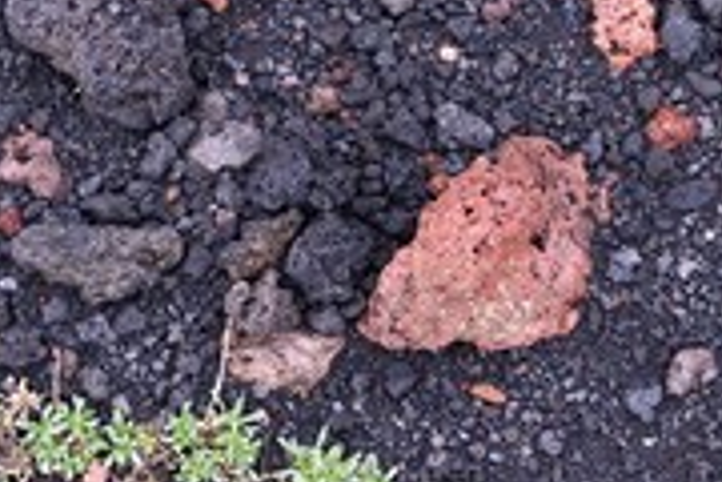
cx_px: 301
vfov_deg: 9.4
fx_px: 2908
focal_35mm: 145
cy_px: 125
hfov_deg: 14.1
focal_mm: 62
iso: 800
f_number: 10
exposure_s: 1/80
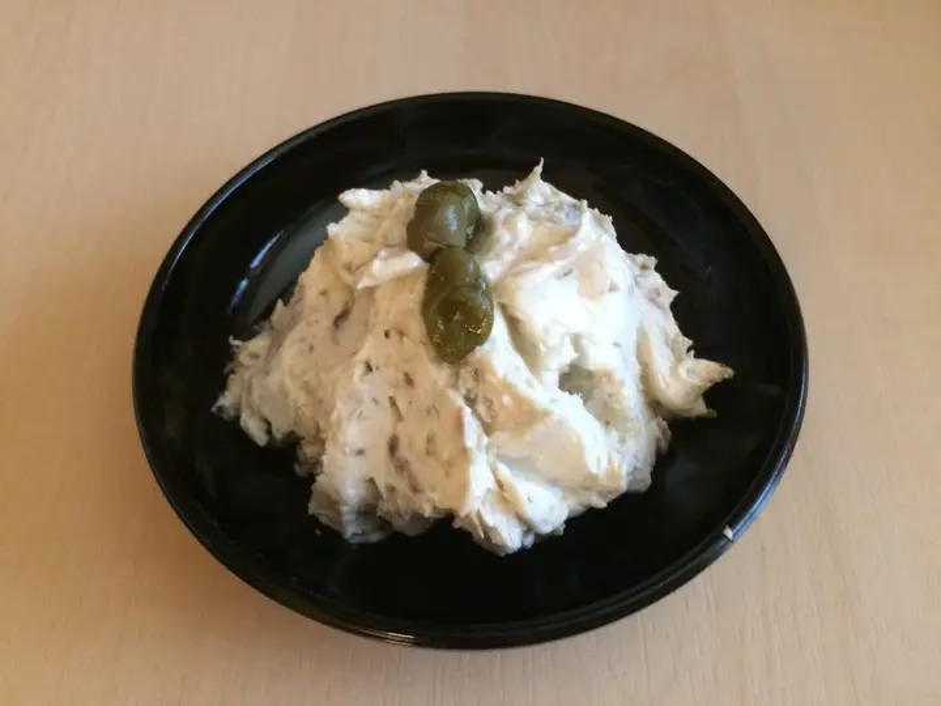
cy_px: 353
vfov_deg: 48.2
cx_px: 470
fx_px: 788
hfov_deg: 61.7
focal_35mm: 29
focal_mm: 4.15
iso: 400
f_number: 2.2
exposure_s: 1/17
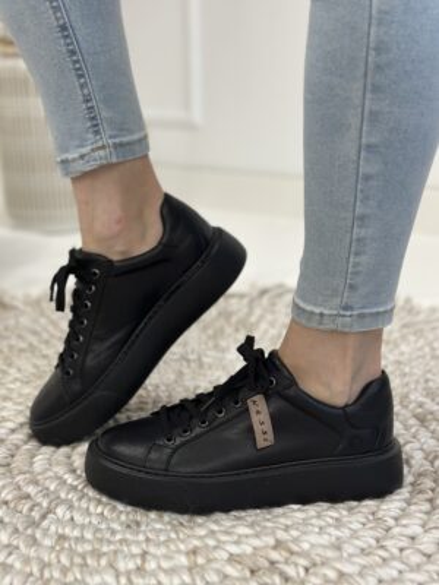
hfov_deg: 30.3
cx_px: 220
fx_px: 812
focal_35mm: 48
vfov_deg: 39.7
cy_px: 292
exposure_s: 1/100
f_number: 1.78
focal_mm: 6.86
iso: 160
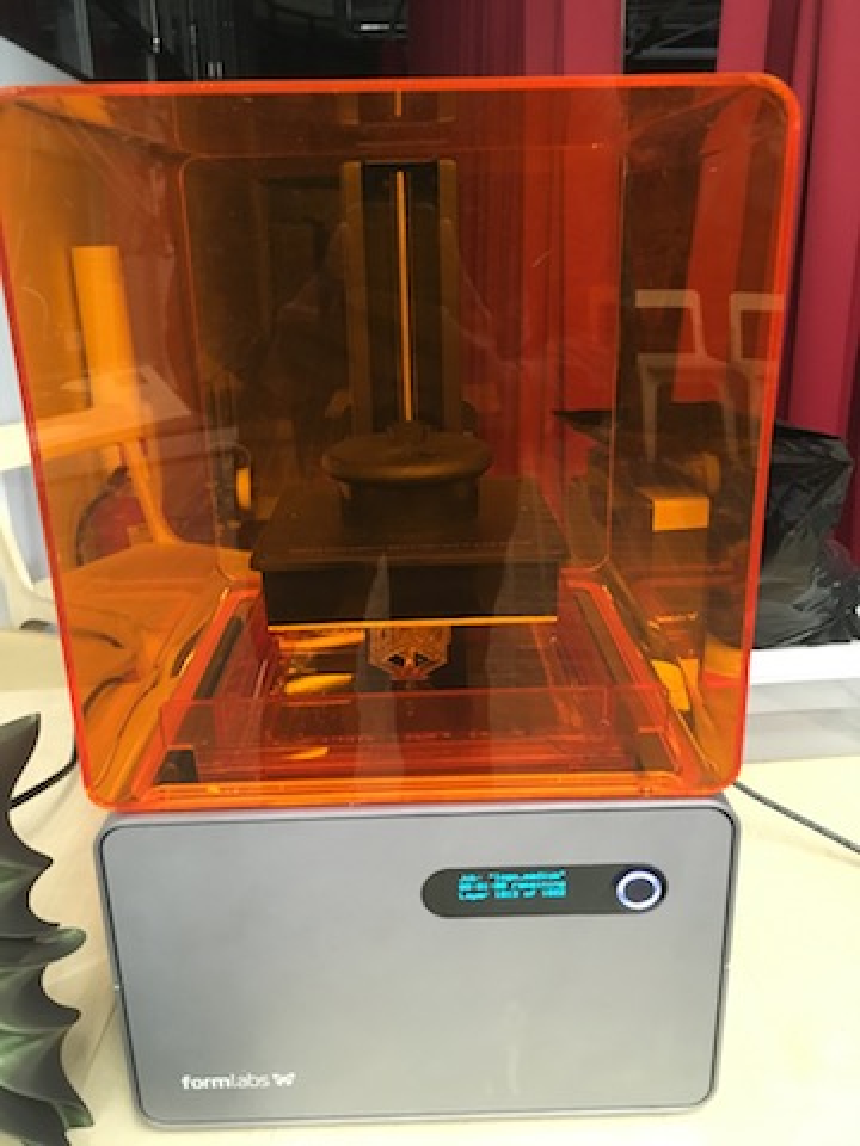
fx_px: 961
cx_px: 430
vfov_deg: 61.7
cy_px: 573
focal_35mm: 29
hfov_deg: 48.2
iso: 250
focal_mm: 4.15
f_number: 2.2
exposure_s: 1/17
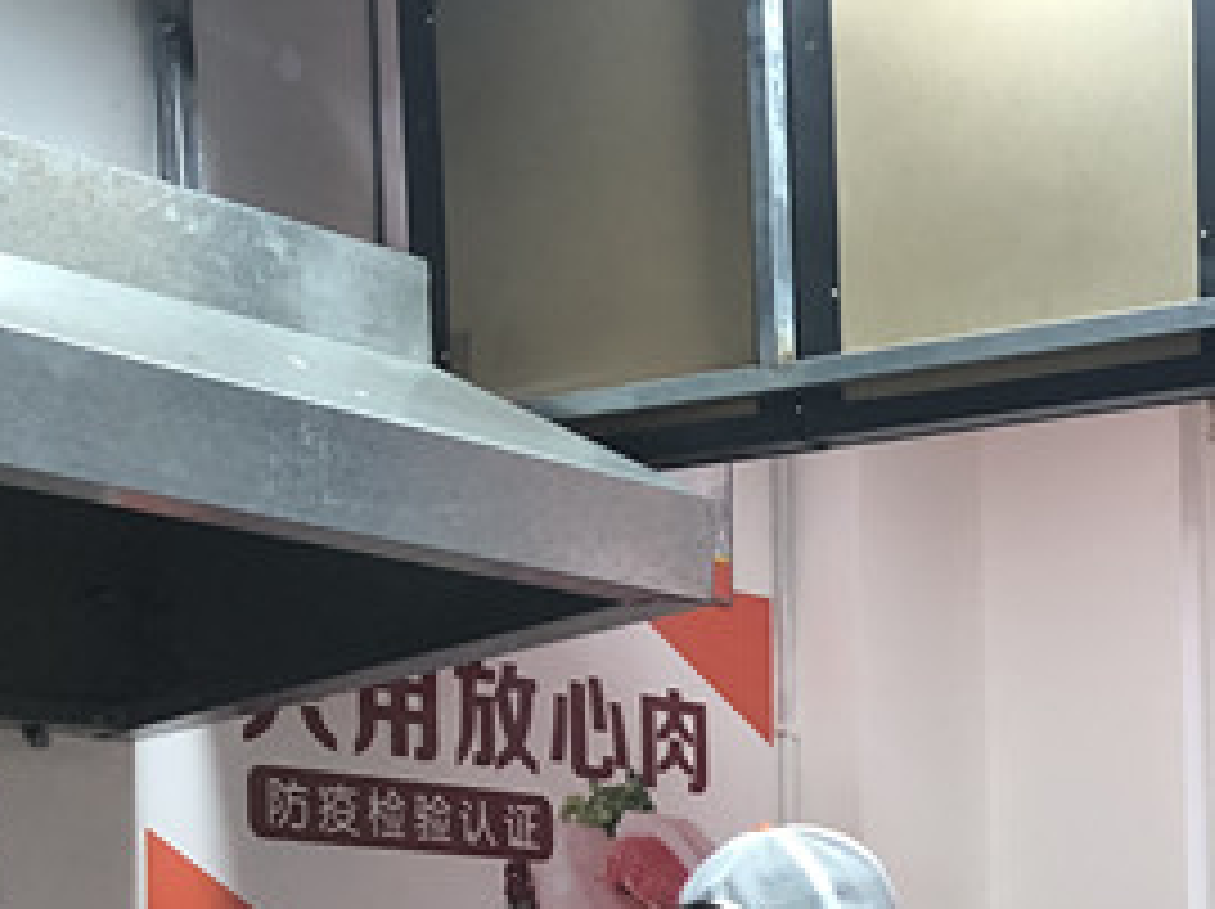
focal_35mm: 86
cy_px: 1269
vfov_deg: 16.0
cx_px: 1454
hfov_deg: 21.2
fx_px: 3016
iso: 160
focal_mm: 3.99
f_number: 1.8
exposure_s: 1/100
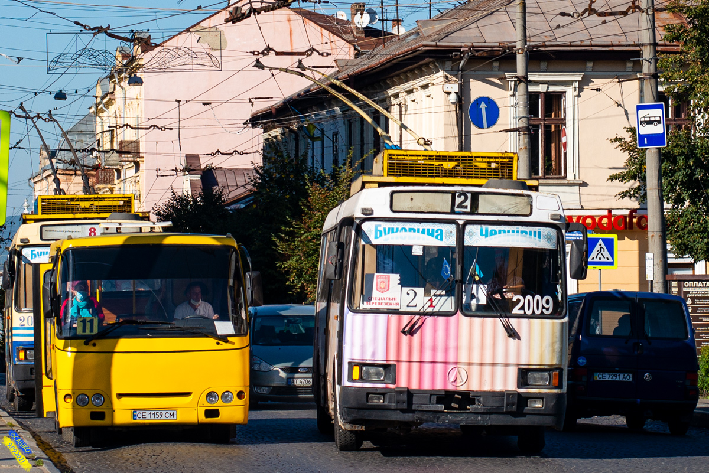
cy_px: 236
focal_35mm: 50
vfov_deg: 27.0
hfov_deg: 39.6
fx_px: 985
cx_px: 354
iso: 125
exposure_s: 1/1250
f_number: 4.5
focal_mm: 50
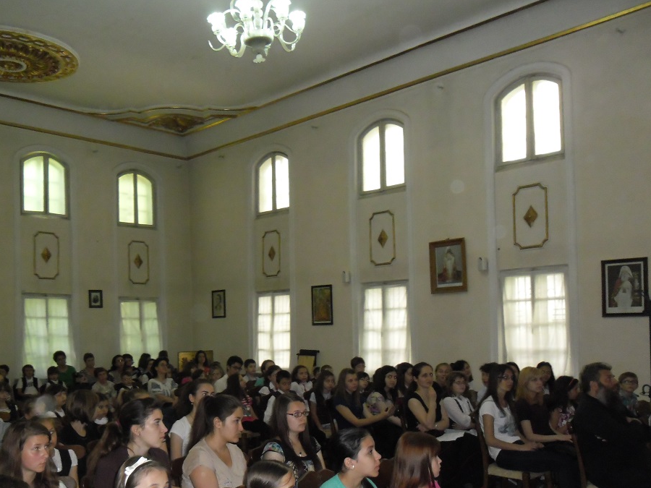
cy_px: 325
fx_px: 677
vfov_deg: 39.2
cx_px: 259
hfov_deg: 51.0
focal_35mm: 36
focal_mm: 4.9
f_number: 3.5
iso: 400
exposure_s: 1/45
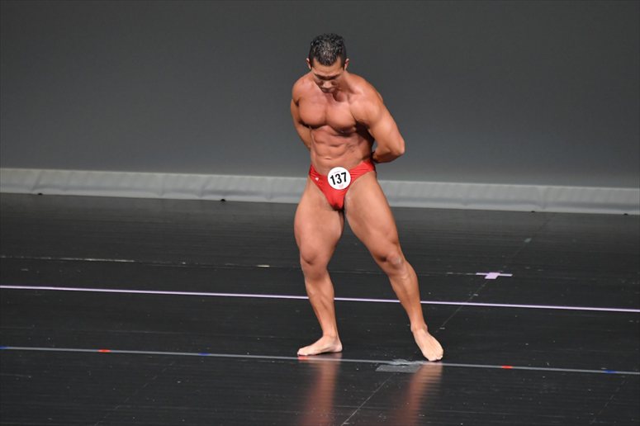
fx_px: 6663
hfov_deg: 5.5
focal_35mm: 375
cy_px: 213
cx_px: 320
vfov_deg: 3.7
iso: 4000
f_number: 5.6
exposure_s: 1/400
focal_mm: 250
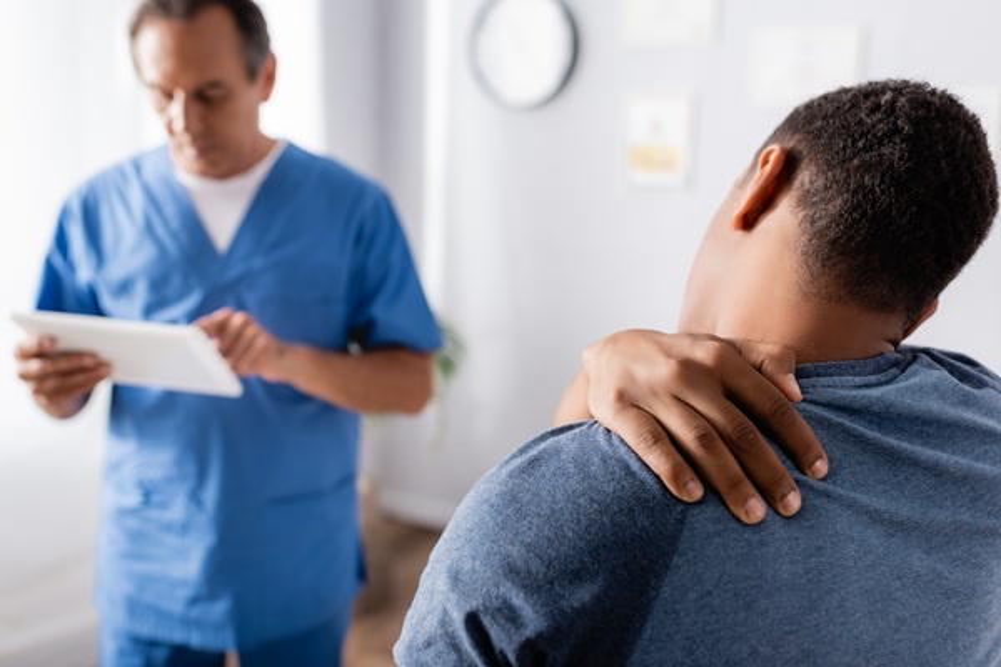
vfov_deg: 37.9
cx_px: 500
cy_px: 334
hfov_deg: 54.4
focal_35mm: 35
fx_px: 973
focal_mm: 35
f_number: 2.8
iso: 125
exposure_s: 1/200
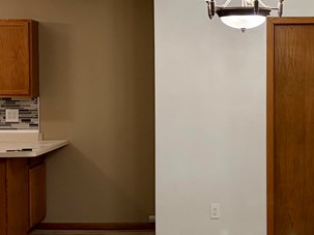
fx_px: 798
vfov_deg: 16.8
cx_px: 257
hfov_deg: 21.9
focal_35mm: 88
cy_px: 108
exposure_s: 1/120
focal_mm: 5.96
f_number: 1.6
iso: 200
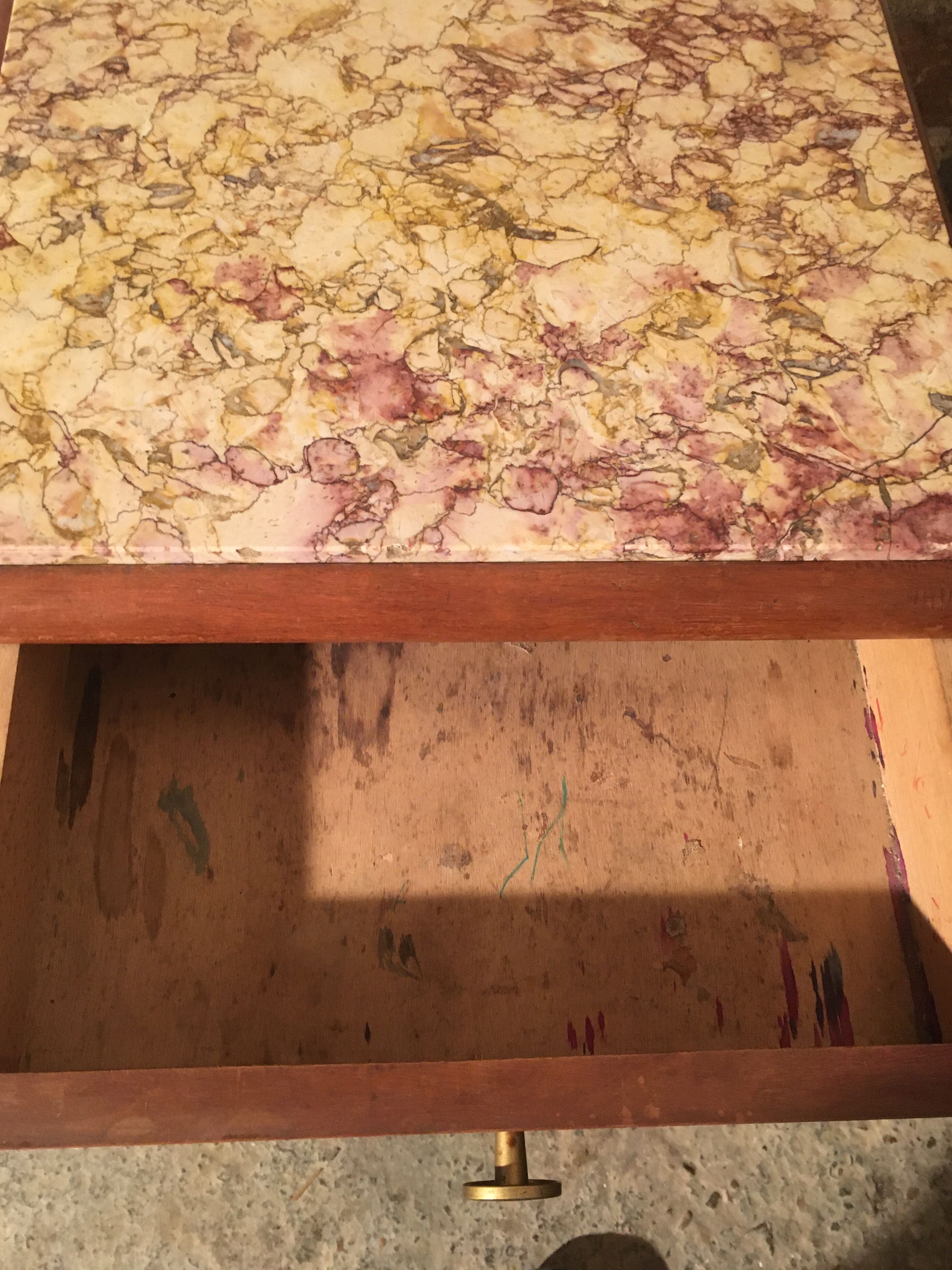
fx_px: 1100
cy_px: 616
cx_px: 464
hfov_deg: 46.8
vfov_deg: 60.0
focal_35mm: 30
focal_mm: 4.15
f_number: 2.2
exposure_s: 1/20
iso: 200
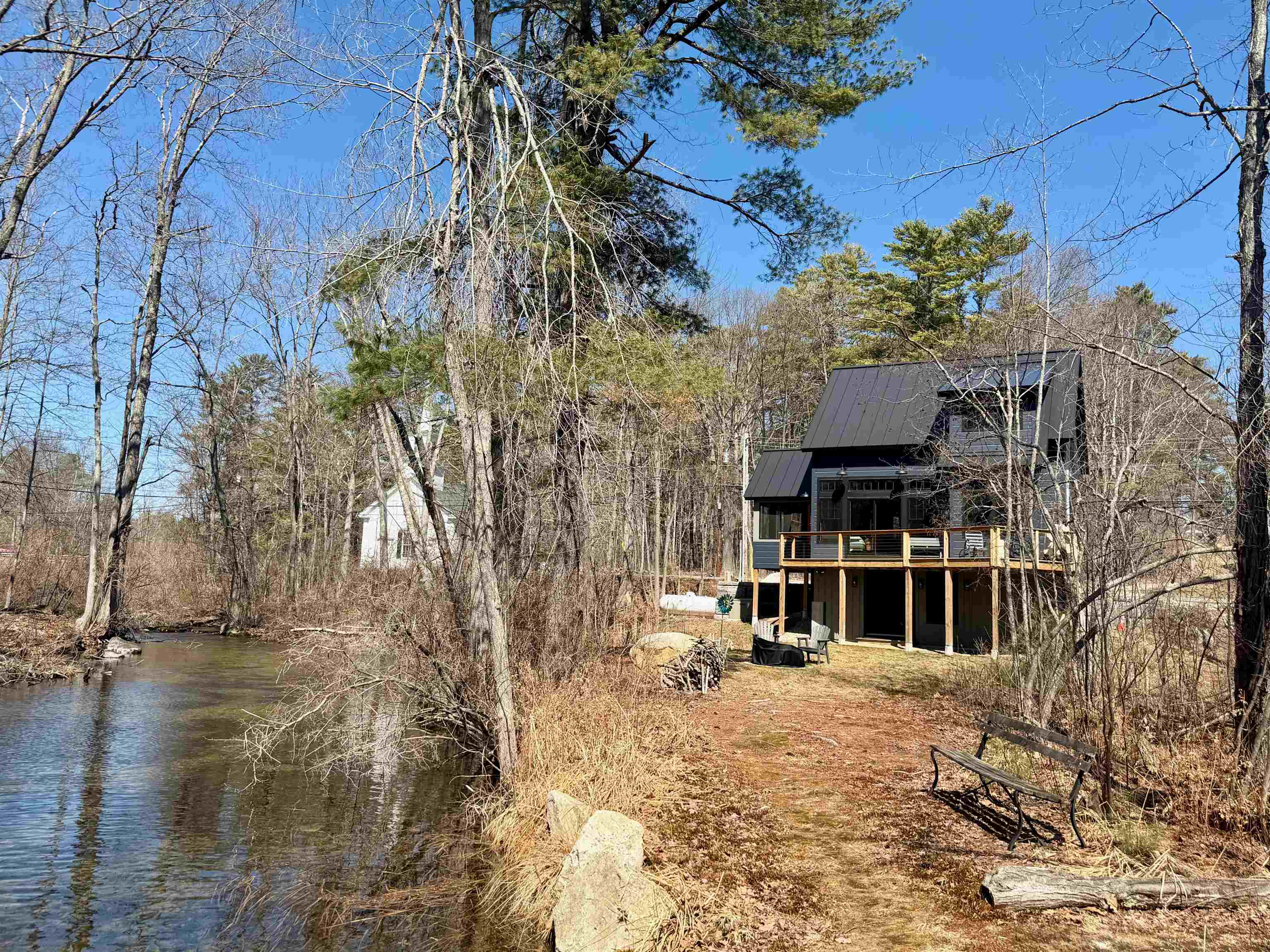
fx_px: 880
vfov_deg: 56.8
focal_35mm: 24
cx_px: 635
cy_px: 476
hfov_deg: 71.6
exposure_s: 1/3021
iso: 80
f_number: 1.78
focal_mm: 6.76
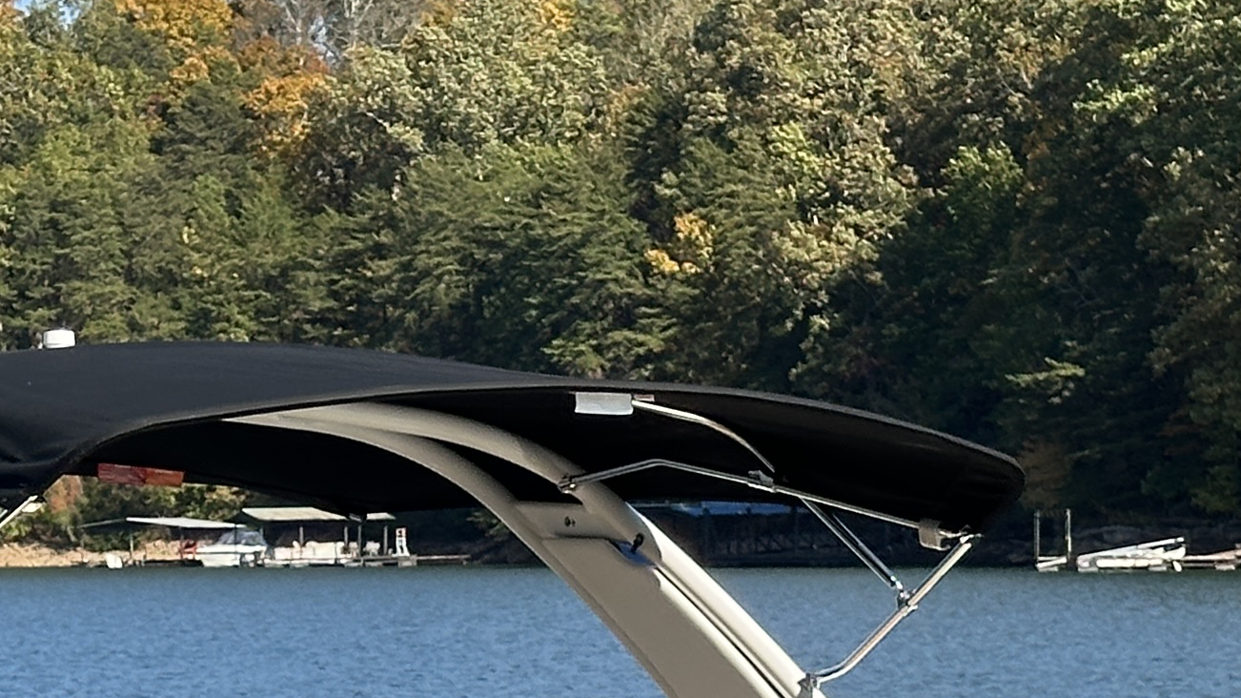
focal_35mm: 162
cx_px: 413
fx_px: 5330
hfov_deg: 13.3
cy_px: 989
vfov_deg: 7.4
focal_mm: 6.86
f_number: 1.78
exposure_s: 1/2667
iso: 64
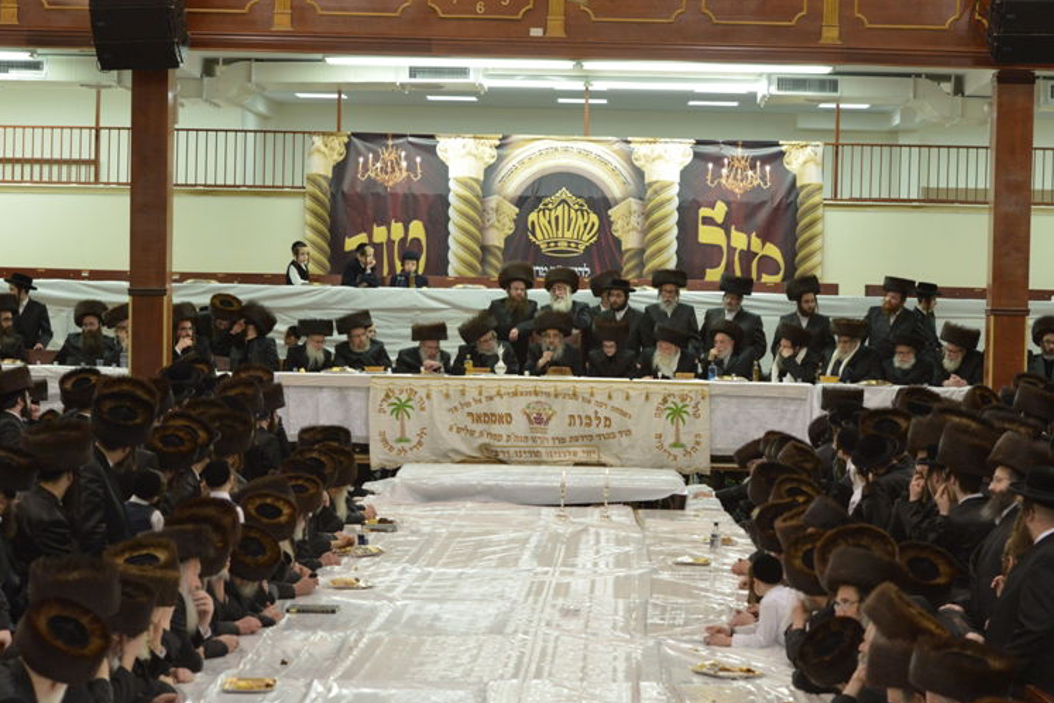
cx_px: 584
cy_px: 393
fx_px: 2810
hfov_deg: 21.2
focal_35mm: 96
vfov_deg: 14.2
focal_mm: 70
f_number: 5.6
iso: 1600
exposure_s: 1/125
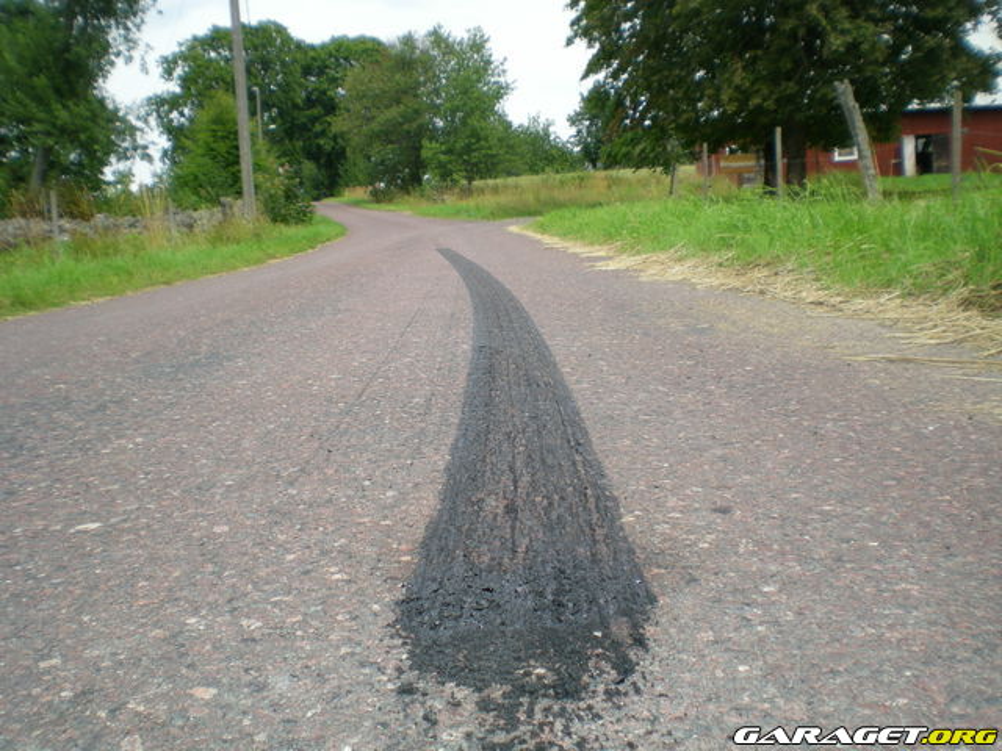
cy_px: 376
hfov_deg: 49.0
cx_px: 501
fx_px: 1100
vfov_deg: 37.7
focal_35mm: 38
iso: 50
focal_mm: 6.3
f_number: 4.6
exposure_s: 1/147
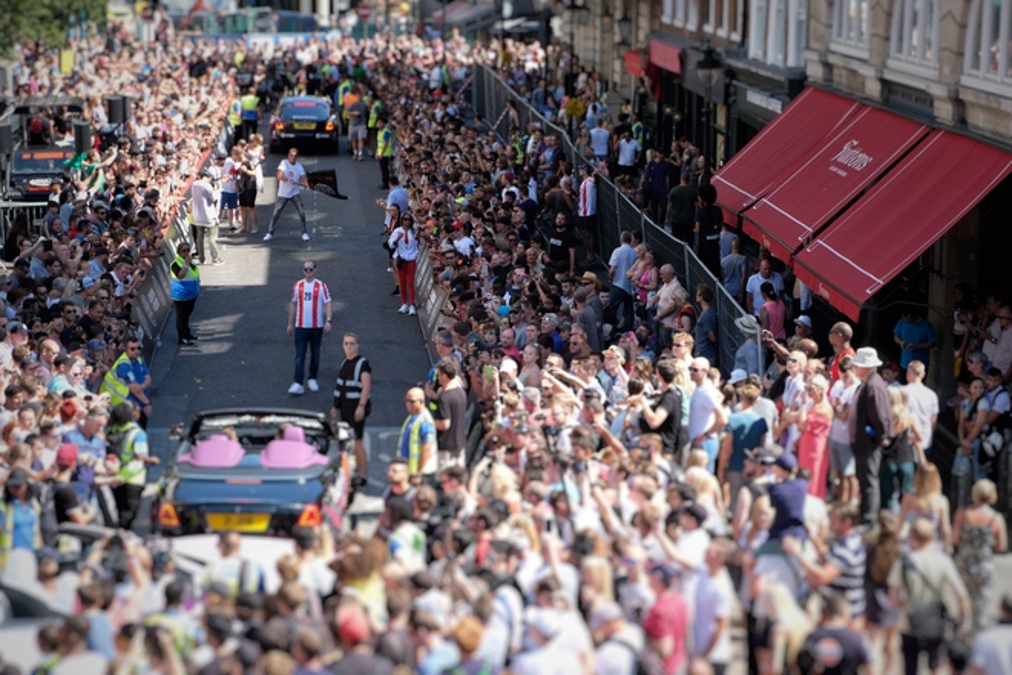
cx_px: 506
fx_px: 2333
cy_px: 338
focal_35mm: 83
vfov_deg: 16.5
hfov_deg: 24.5
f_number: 5.6
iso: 400
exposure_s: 1/500
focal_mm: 55
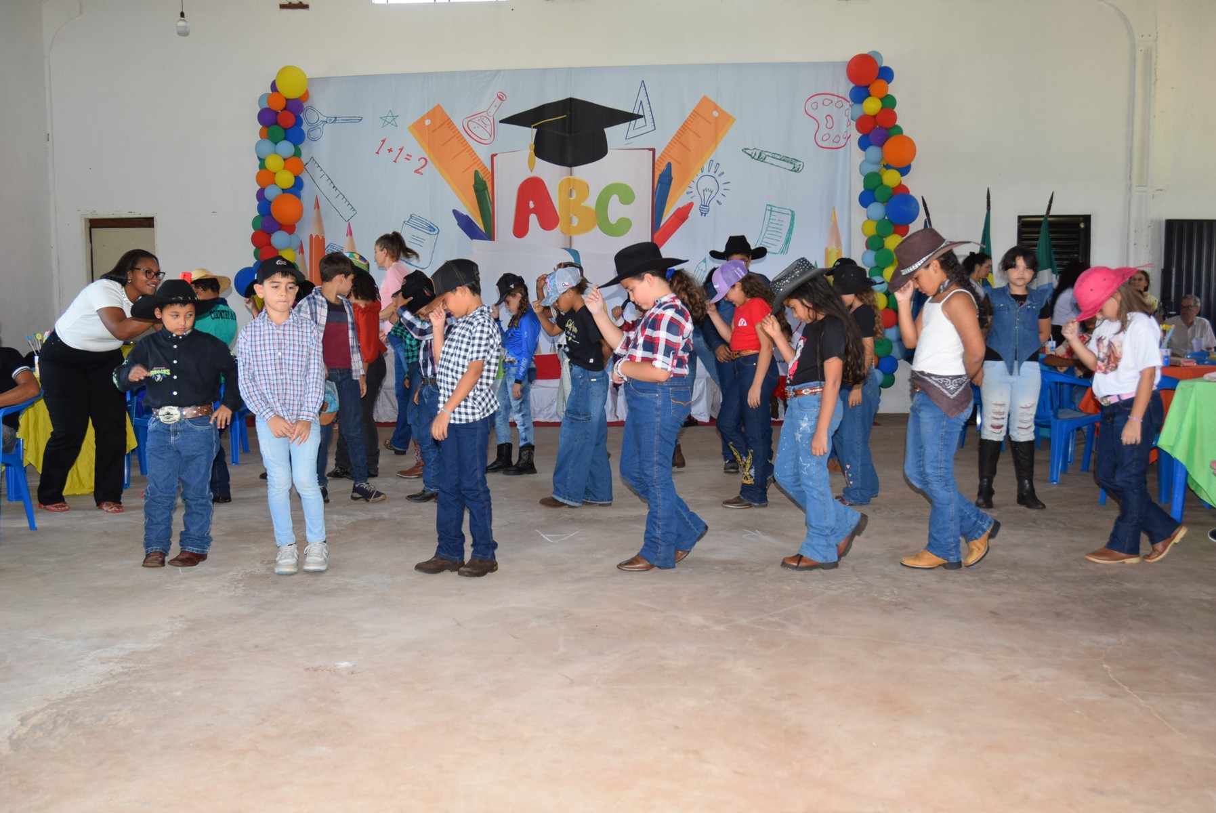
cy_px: 406
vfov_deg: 40.0
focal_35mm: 33
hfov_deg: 57.2
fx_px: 1116
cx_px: 608
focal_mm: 22
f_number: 4.5
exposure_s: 1/80
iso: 800
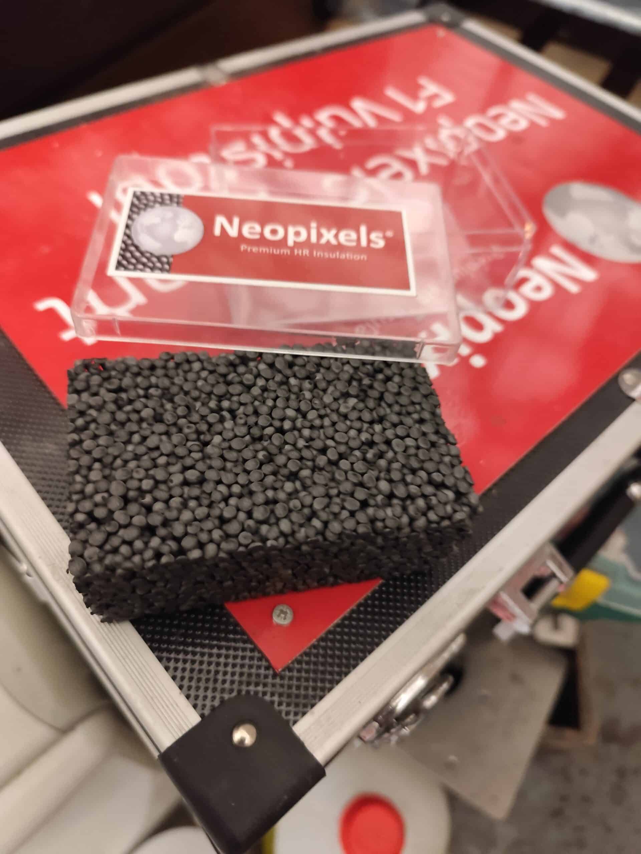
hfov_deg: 58.9
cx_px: 320
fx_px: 568
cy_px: 427
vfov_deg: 73.9
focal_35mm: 23
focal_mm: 6.14
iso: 2000
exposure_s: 1/20
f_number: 1.65
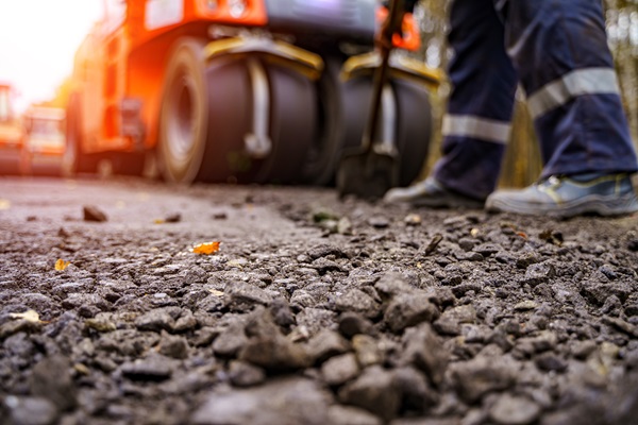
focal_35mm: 40
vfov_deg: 33.4
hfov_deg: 48.5
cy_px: 212
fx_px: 709
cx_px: 319
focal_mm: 40
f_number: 2.8
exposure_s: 1/100
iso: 200
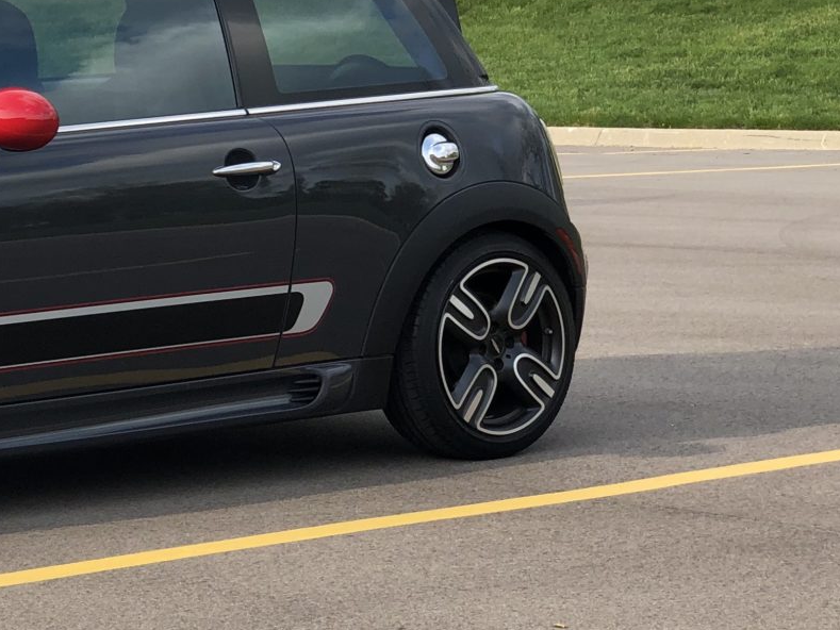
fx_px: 3276
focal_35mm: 135
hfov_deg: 14.2
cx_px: -143
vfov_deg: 11.0
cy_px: 241
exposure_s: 1/317
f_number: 2.4
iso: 16
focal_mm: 6
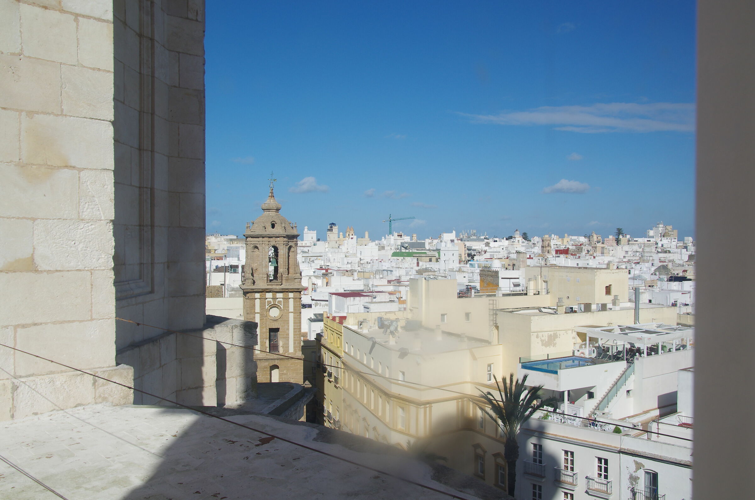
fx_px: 753
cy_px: 250
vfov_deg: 36.7
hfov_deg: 53.2
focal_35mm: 36
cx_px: 378
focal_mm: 24
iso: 100
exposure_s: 1/160
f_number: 14
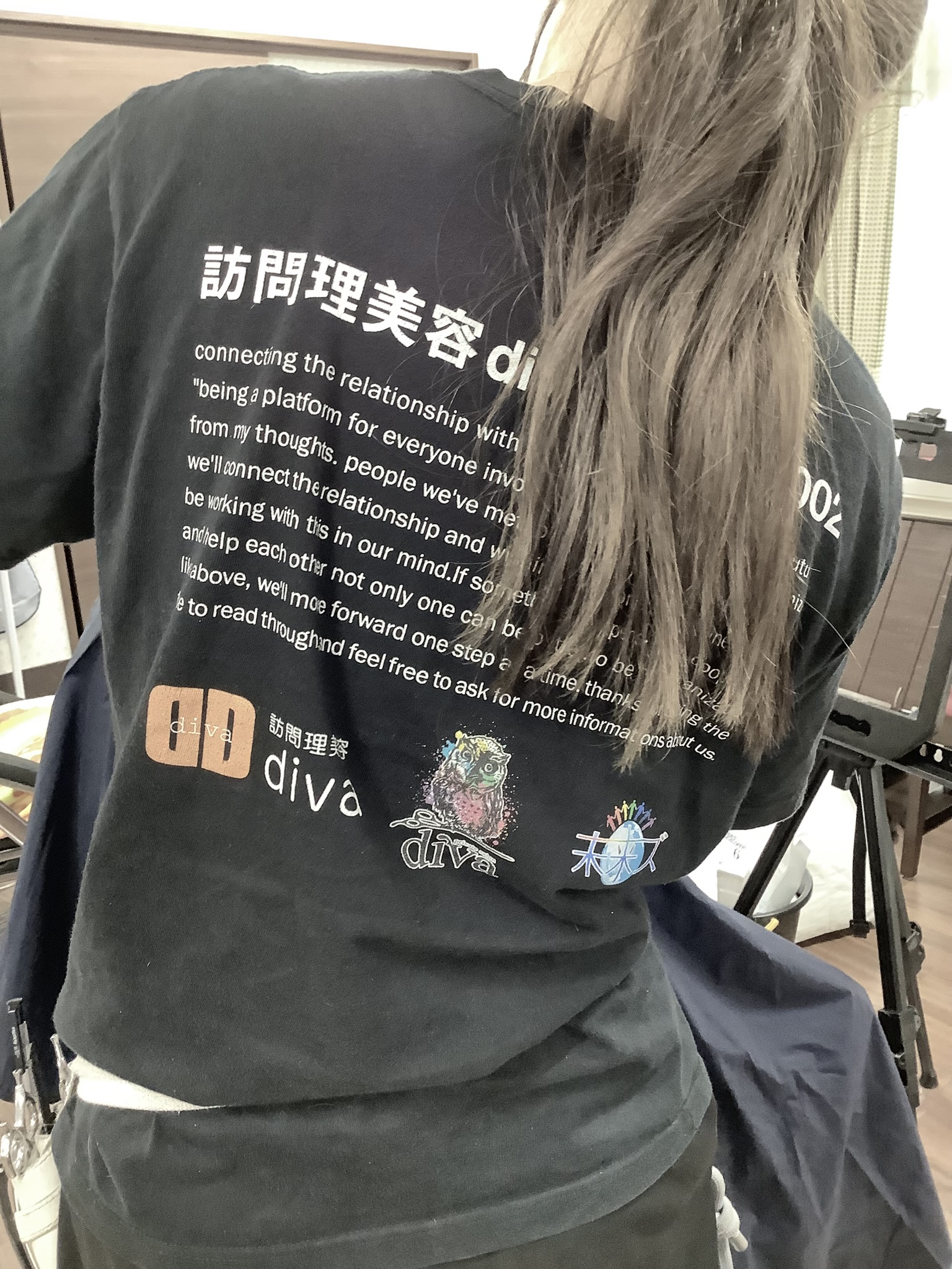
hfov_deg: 45.4
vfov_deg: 58.4
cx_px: 476
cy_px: 634
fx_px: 1137
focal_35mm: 31
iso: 400
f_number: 2.4
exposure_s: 1/30
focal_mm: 3.3
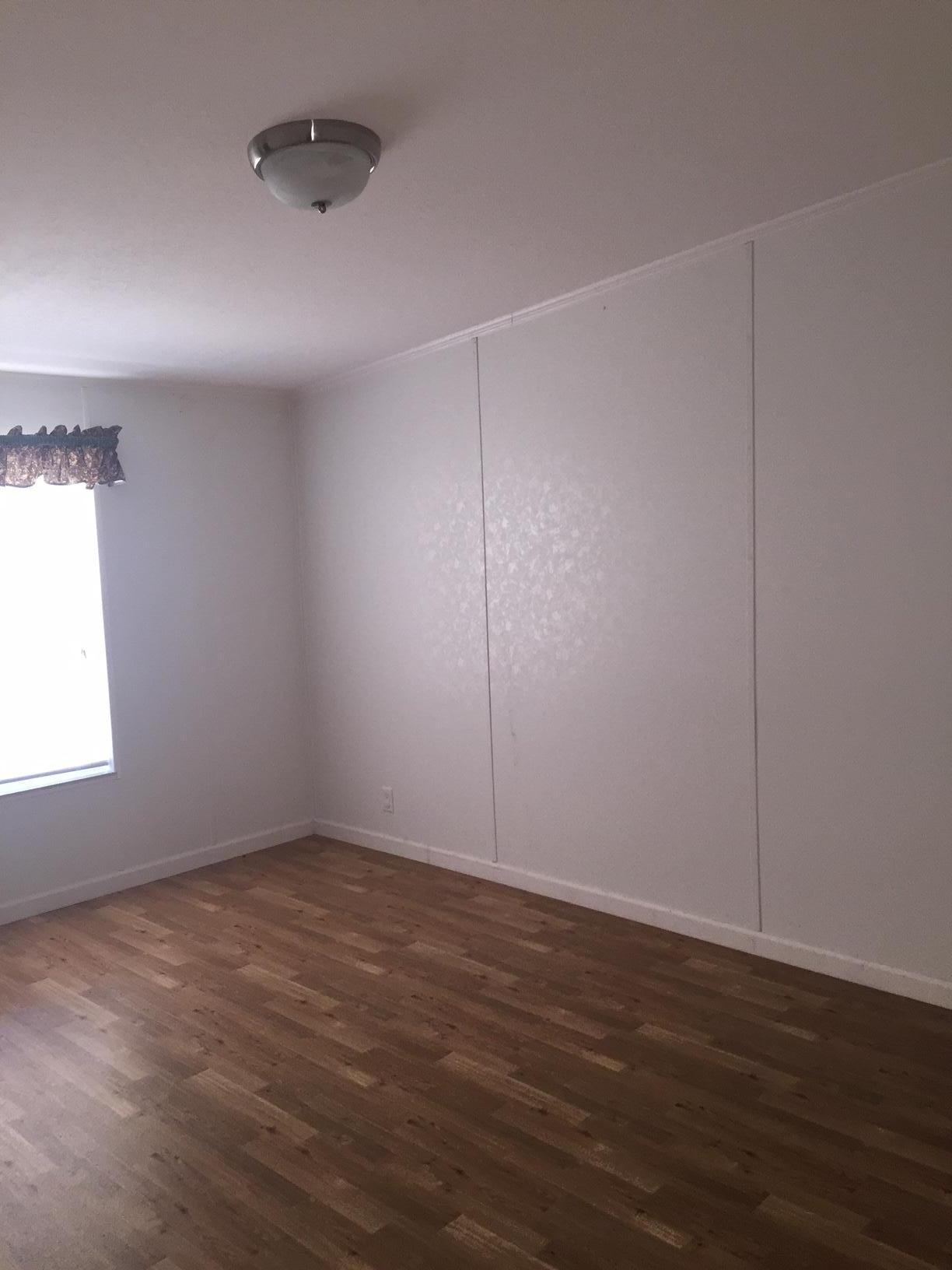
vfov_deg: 61.7
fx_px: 1063
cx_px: 476
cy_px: 635
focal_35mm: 29
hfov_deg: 48.2
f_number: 2.2
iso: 125
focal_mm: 4.15
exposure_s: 1/30
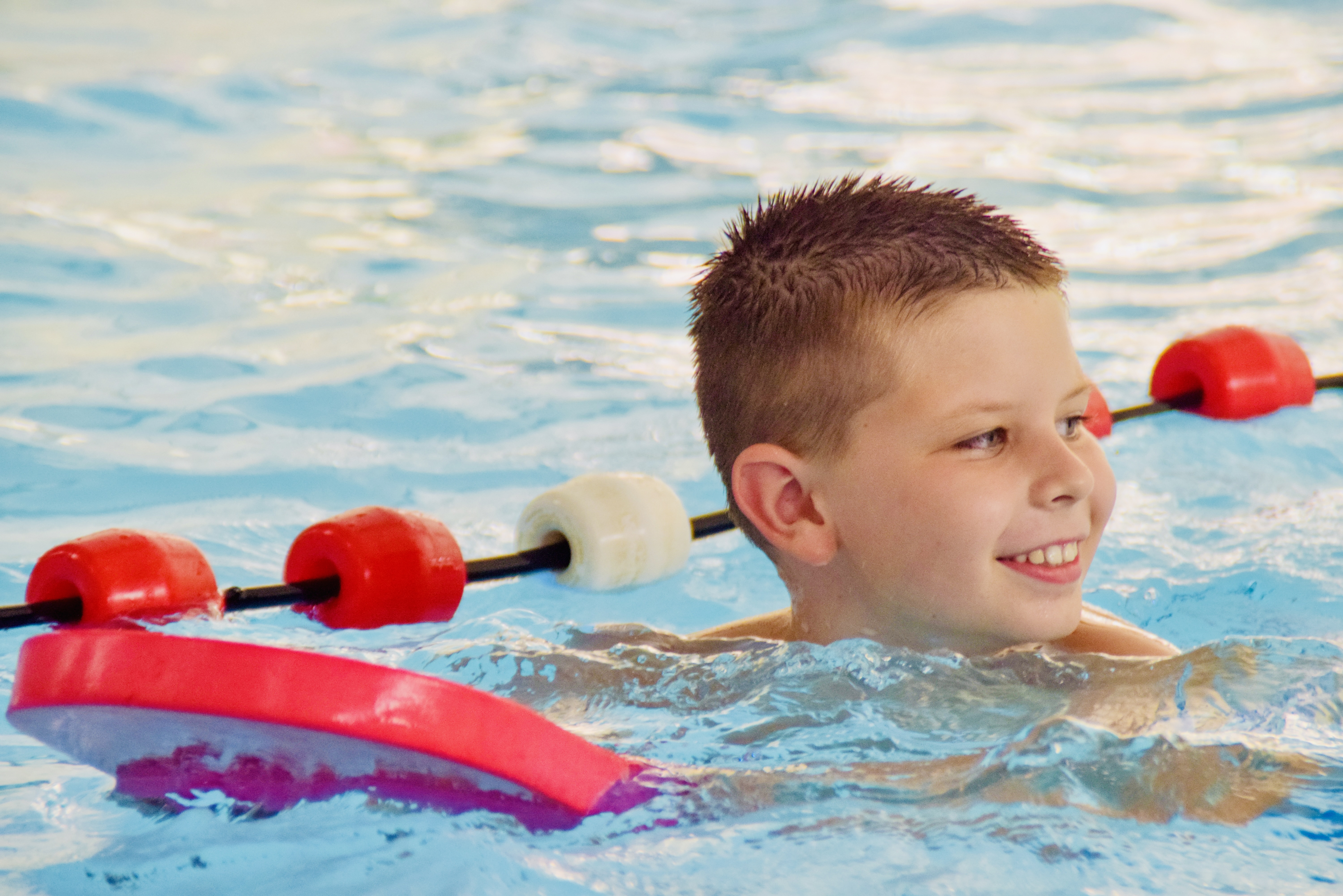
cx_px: 672
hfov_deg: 6.9
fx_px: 11191
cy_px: 448
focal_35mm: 300
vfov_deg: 4.6
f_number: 6.3
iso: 800
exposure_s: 1/500
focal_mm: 200
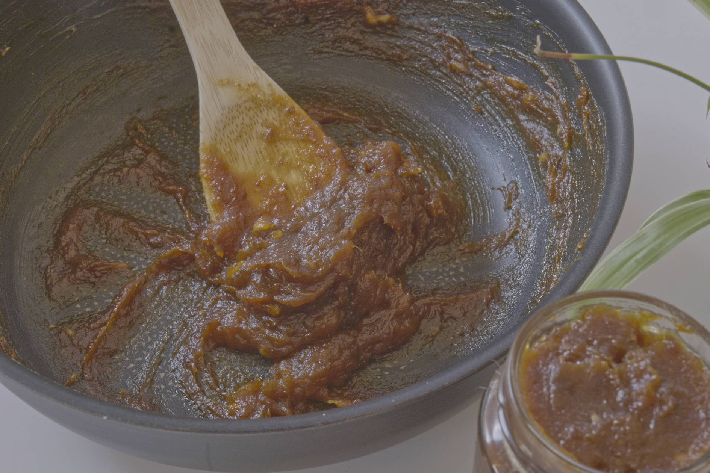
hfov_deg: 32.9
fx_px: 1203
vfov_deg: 22.3
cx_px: 358
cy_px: 239
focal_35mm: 61
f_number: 20
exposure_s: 1/80
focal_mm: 60
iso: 6400
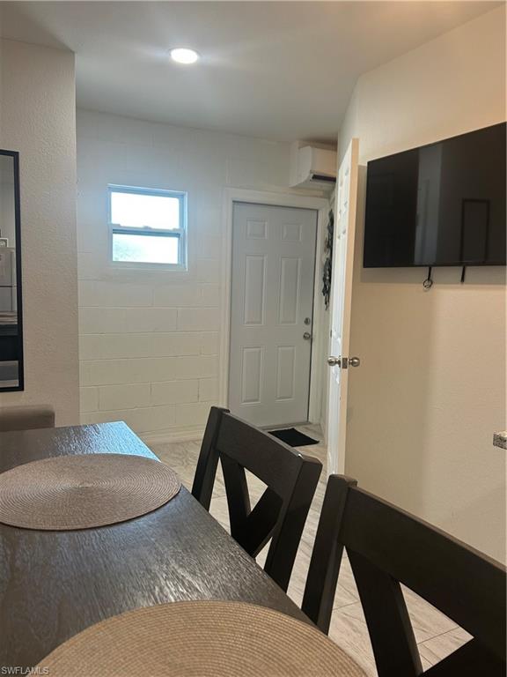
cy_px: 338
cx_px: 254
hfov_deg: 53.1
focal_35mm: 26
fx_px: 508
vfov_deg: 67.3
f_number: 1.5
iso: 125
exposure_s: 1/120
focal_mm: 5.7
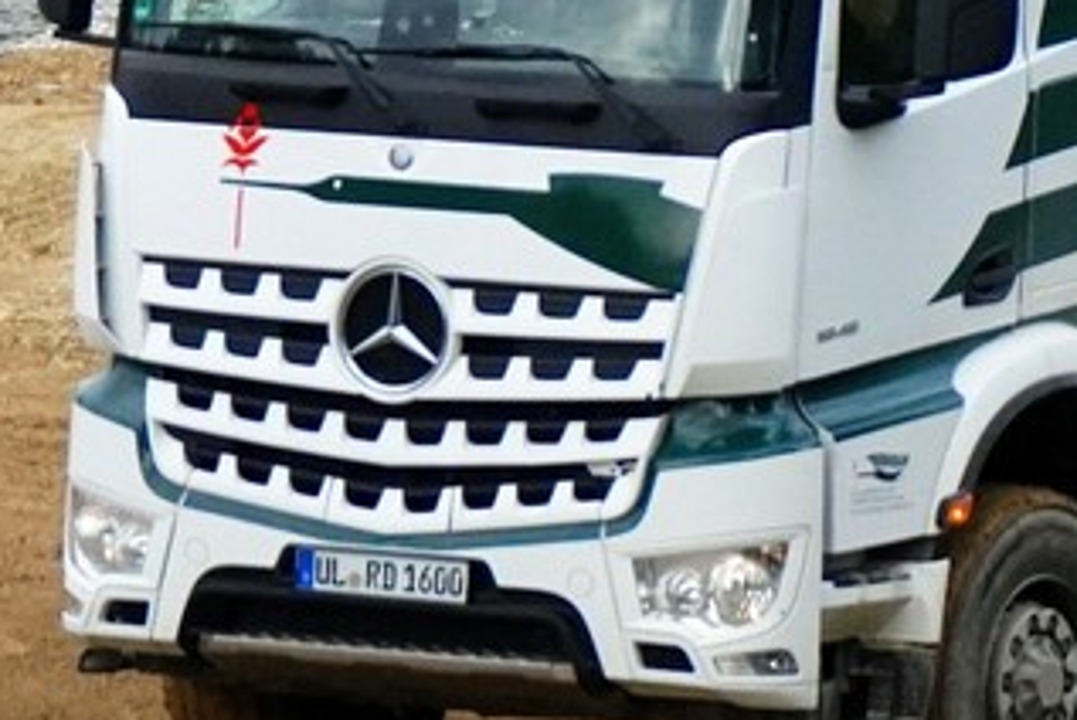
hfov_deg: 10.7
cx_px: 1176
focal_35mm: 189
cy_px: 27
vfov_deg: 7.3
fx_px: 5659
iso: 2000
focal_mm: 50
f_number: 5.6
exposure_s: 1/3200
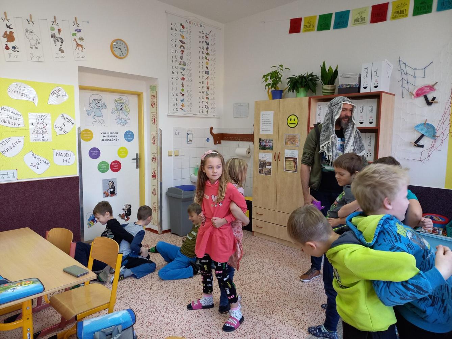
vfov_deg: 54.9
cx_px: 226
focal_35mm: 25
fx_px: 326
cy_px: 170
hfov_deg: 69.4
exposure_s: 1/50
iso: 200
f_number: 1.8
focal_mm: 4.65
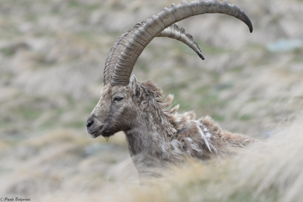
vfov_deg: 3.5
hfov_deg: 5.3
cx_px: 152
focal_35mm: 390
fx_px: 3284
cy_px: 101
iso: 560
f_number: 9
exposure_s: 1/400
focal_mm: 390
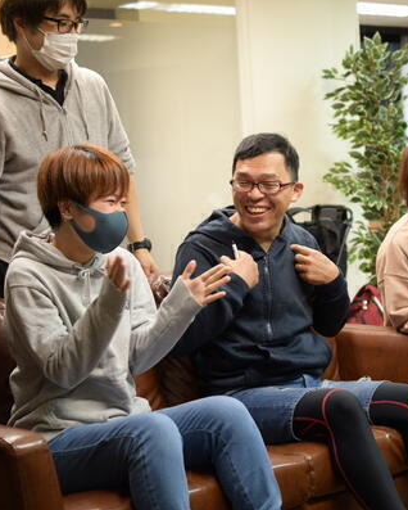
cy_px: 254
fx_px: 1282
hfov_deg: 18.0
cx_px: 268
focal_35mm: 85
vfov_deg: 22.5
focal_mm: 40
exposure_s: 1/160
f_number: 2.8
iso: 1600
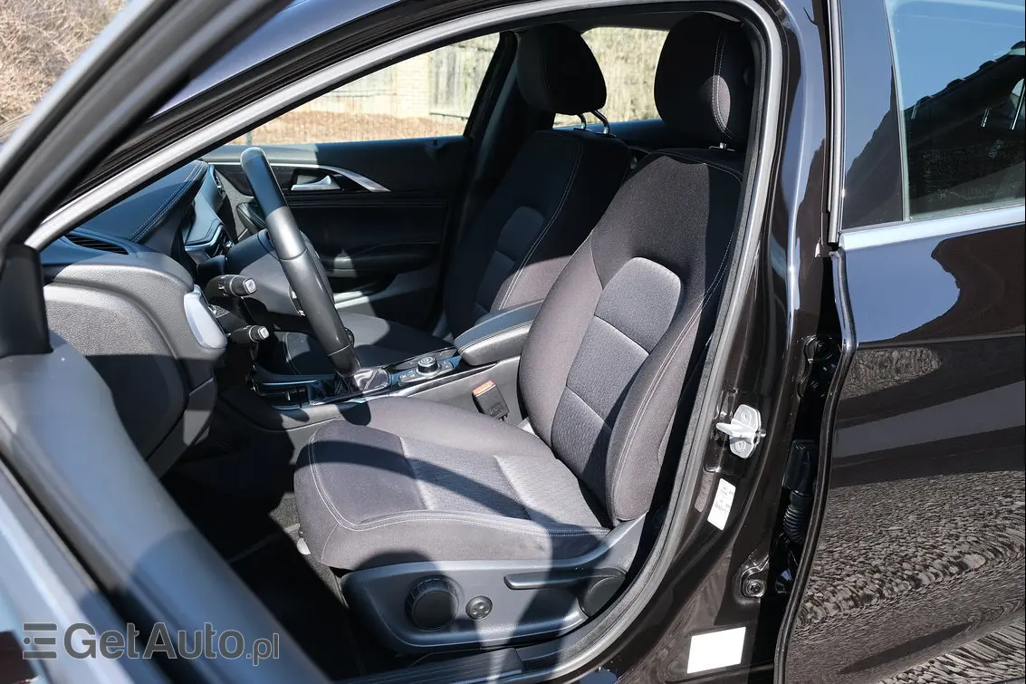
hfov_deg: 58.7
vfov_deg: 41.1
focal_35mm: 32
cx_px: 513
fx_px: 912
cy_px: 342
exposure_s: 1/200
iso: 320
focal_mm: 21.4
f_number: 5
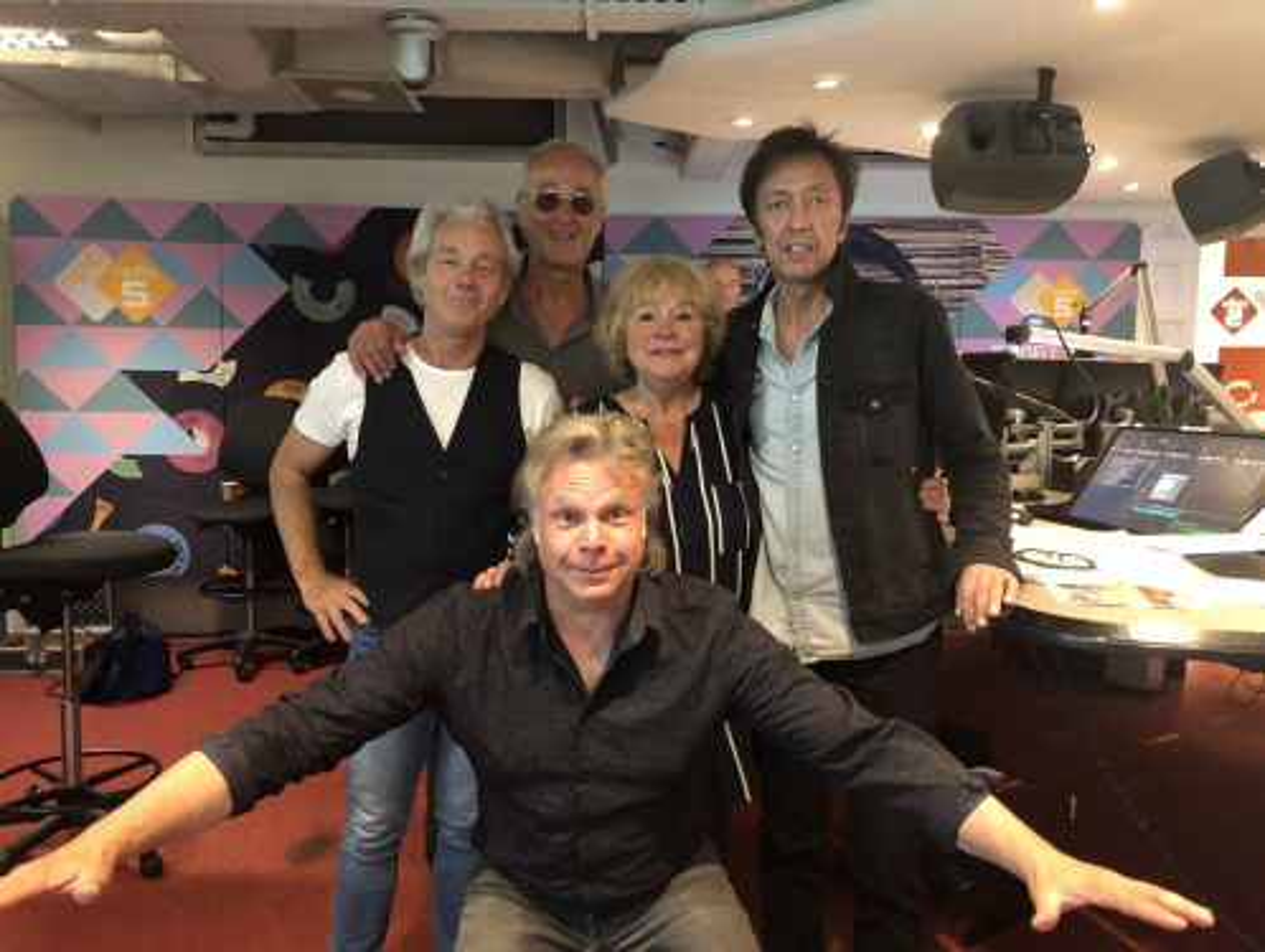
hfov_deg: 63.4
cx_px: 632
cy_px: 476
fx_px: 1025
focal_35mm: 28
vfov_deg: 49.9
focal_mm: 3.99
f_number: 1.8
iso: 100
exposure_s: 1/4
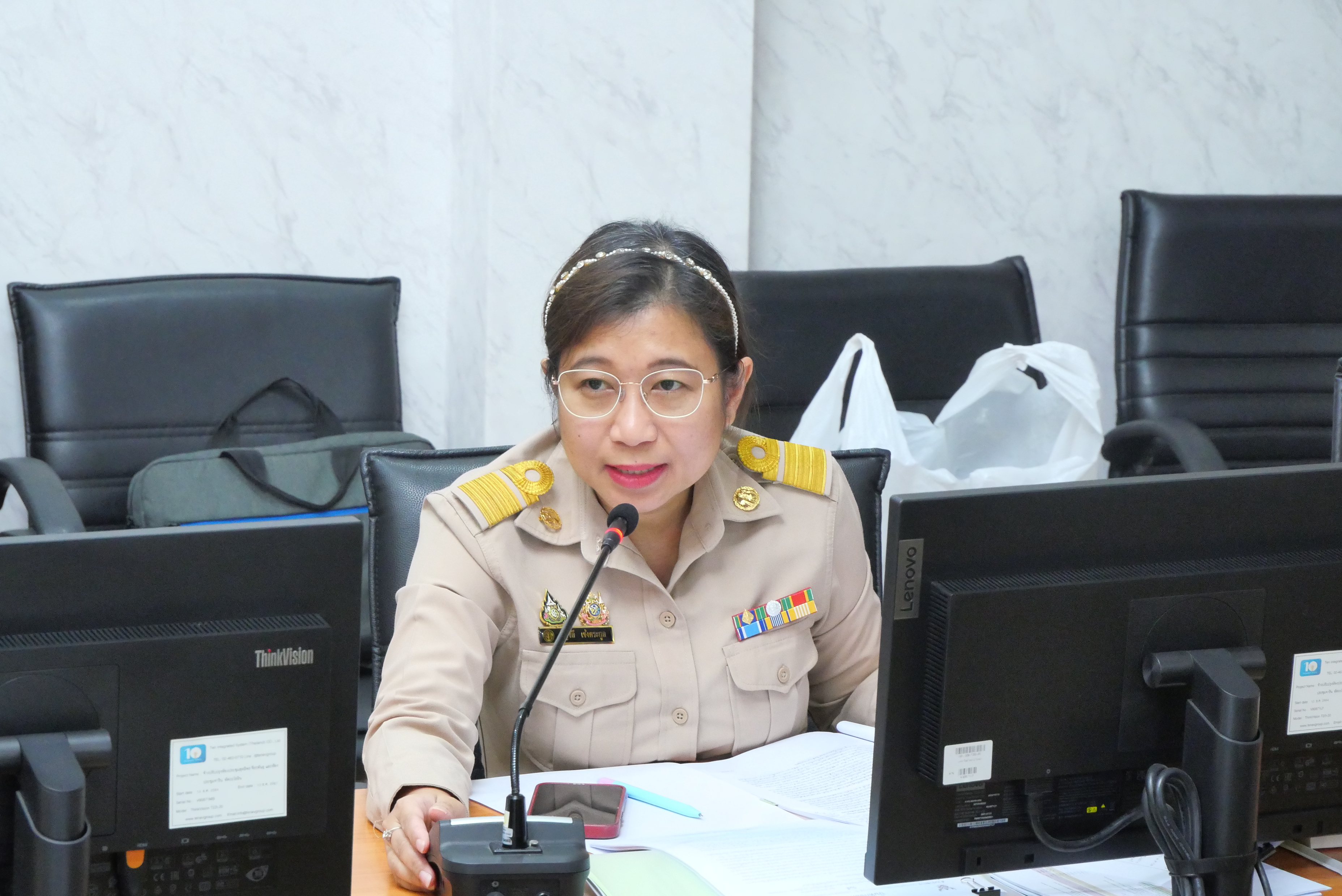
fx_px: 4625
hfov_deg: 16.5
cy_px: 448
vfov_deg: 11.1
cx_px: 671
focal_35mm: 124
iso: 3200
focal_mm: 60
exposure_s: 1/20
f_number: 7.1
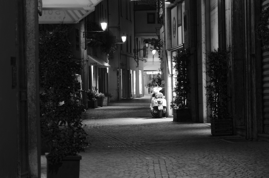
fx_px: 1007
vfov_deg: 10.1
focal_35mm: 135
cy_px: 89
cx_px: 134
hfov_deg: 15.2
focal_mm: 90
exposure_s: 1/20
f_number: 5.6
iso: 3200
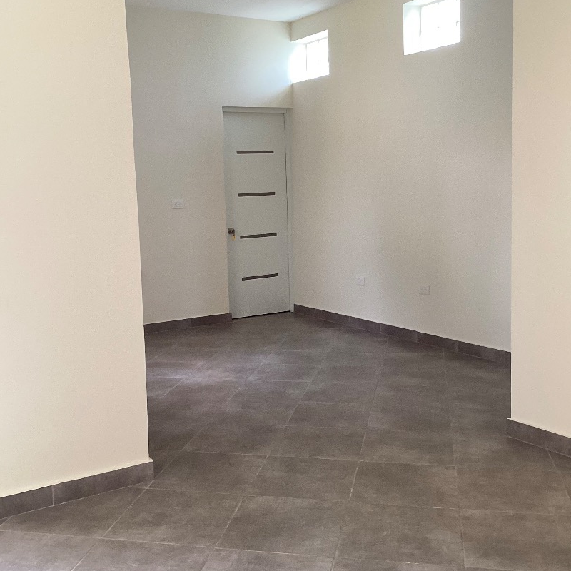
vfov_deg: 44.9
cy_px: 274
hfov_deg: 44.9
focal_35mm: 37
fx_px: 691
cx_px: 285
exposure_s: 1/60
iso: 100
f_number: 2.4
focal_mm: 3.3
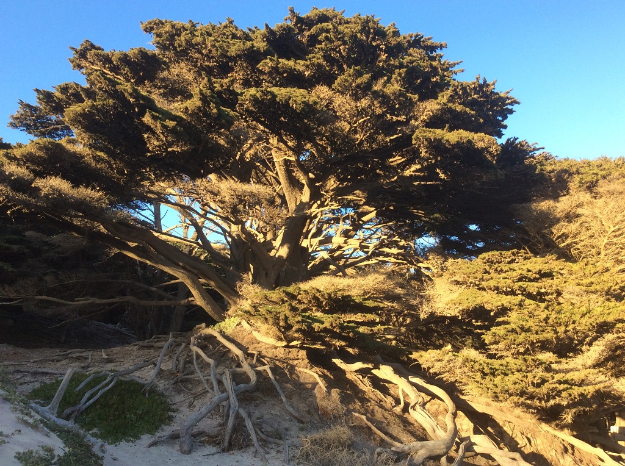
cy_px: 233
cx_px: 312
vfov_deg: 44.0
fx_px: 577
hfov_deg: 56.9
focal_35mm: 32
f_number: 2.4
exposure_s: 1/224
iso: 32
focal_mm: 3.3
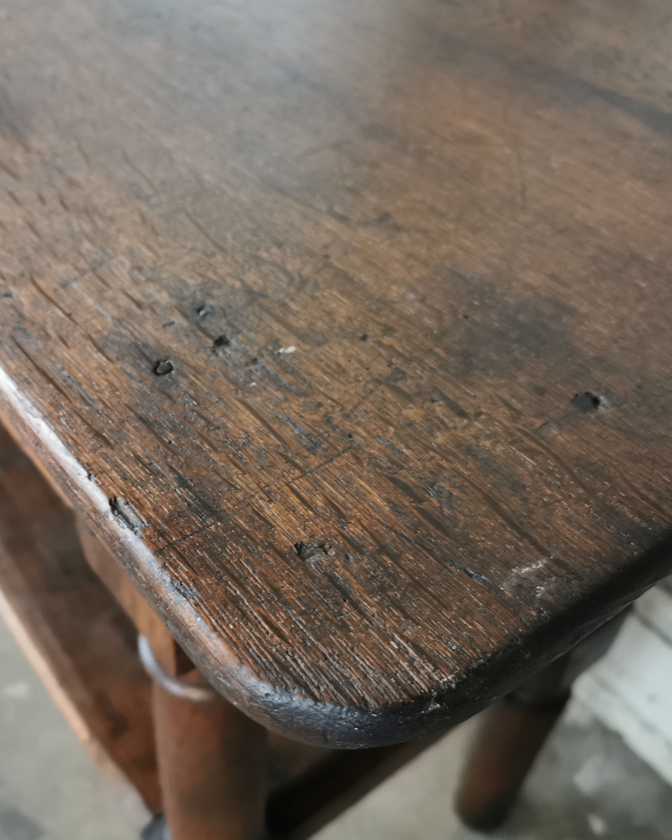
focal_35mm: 36
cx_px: 218
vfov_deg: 50.3
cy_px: 426
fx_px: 895
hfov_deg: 40.6
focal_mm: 5.56
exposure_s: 1/30
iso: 640
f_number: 1.6
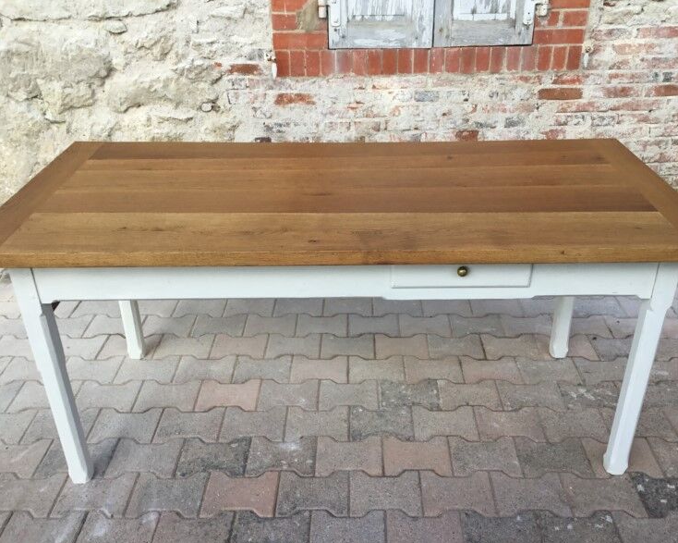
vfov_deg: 44.5
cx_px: 354
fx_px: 662
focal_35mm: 33
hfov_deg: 54.2
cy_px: 277
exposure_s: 1/473
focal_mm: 3.3
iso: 25
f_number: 2.4
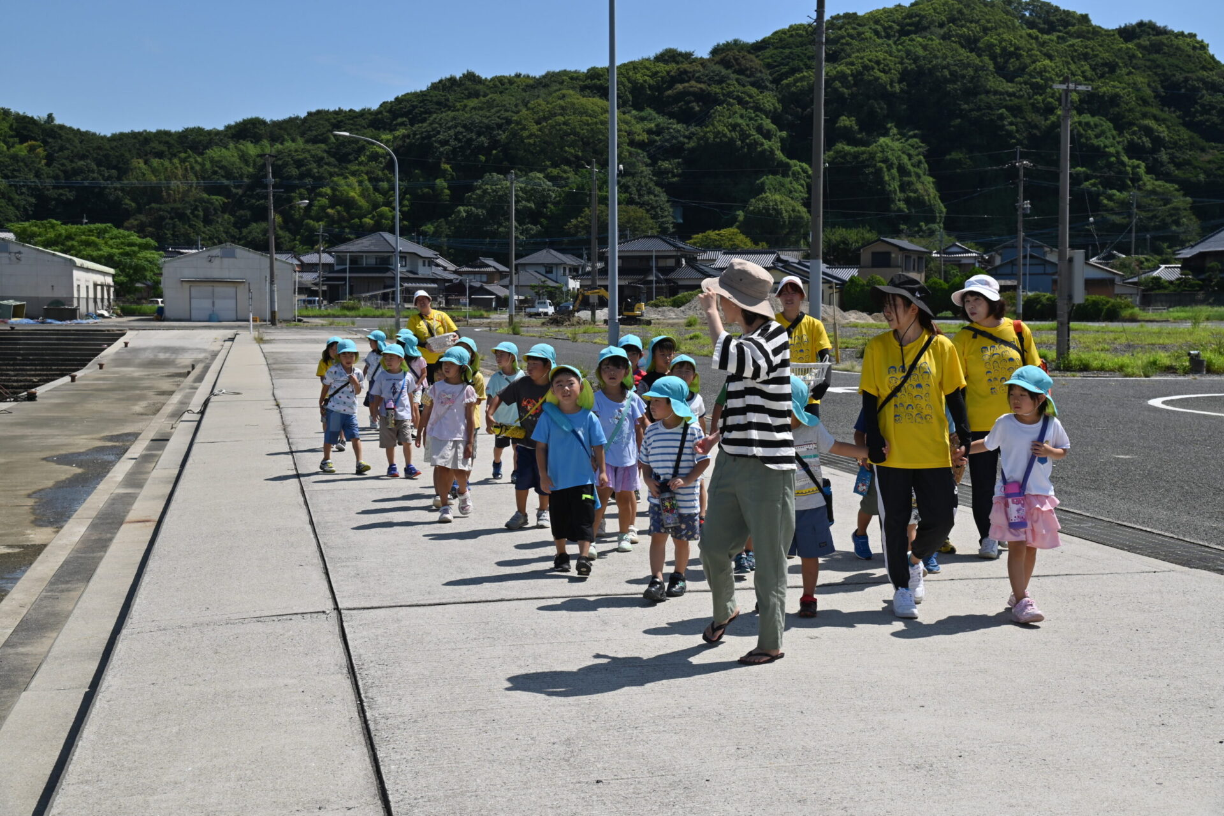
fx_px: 1631
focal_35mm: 48
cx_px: 612
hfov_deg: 41.1
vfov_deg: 28.1
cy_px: 408
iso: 180
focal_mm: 48
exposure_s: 1/800
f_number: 8
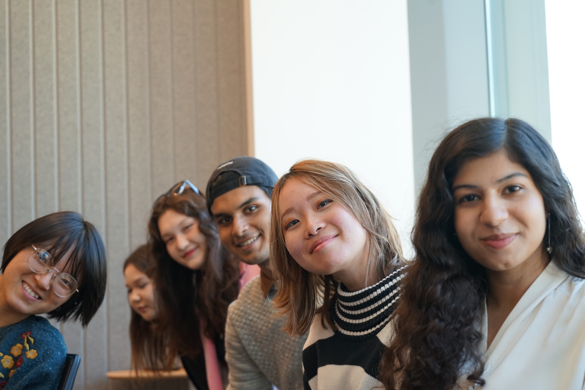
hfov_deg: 28.8
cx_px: 292
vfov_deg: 19.5
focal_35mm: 70
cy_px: 195
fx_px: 1137
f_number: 5.6
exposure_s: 1/160
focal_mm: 70
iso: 1250
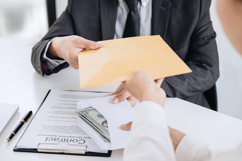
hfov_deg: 37.5
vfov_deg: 25.5
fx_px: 356
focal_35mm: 53
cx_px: 121
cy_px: 80
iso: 200
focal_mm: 35
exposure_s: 1/125
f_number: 2.8
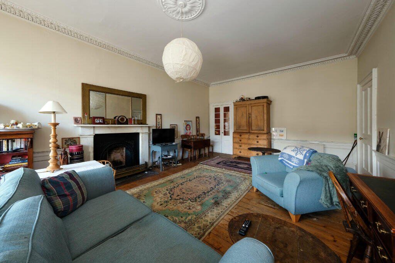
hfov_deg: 112.6
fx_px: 132
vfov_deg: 90.0
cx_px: 198
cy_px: 132
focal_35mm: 12
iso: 200
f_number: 8
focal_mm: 8
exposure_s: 1/4
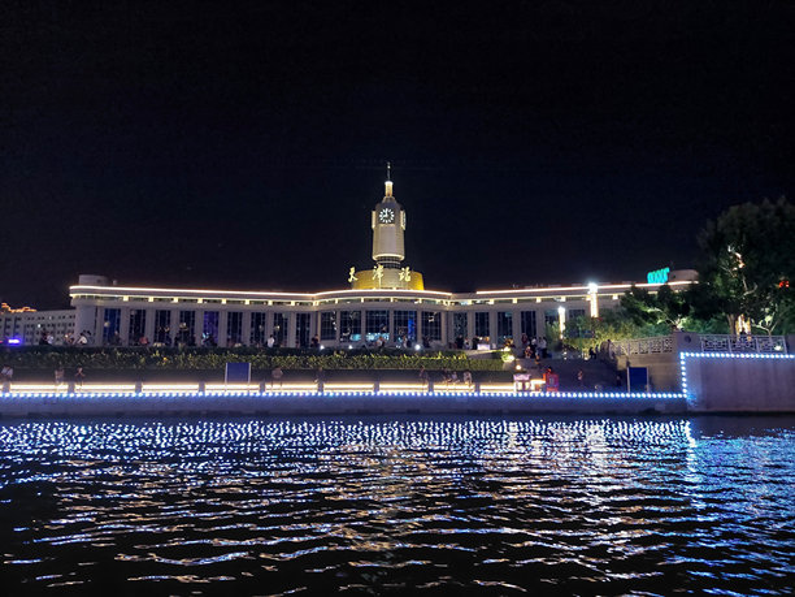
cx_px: 398
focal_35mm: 25
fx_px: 574
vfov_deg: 54.9
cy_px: 298
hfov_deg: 69.4
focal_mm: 5.23
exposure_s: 1/25
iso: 400
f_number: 1.8
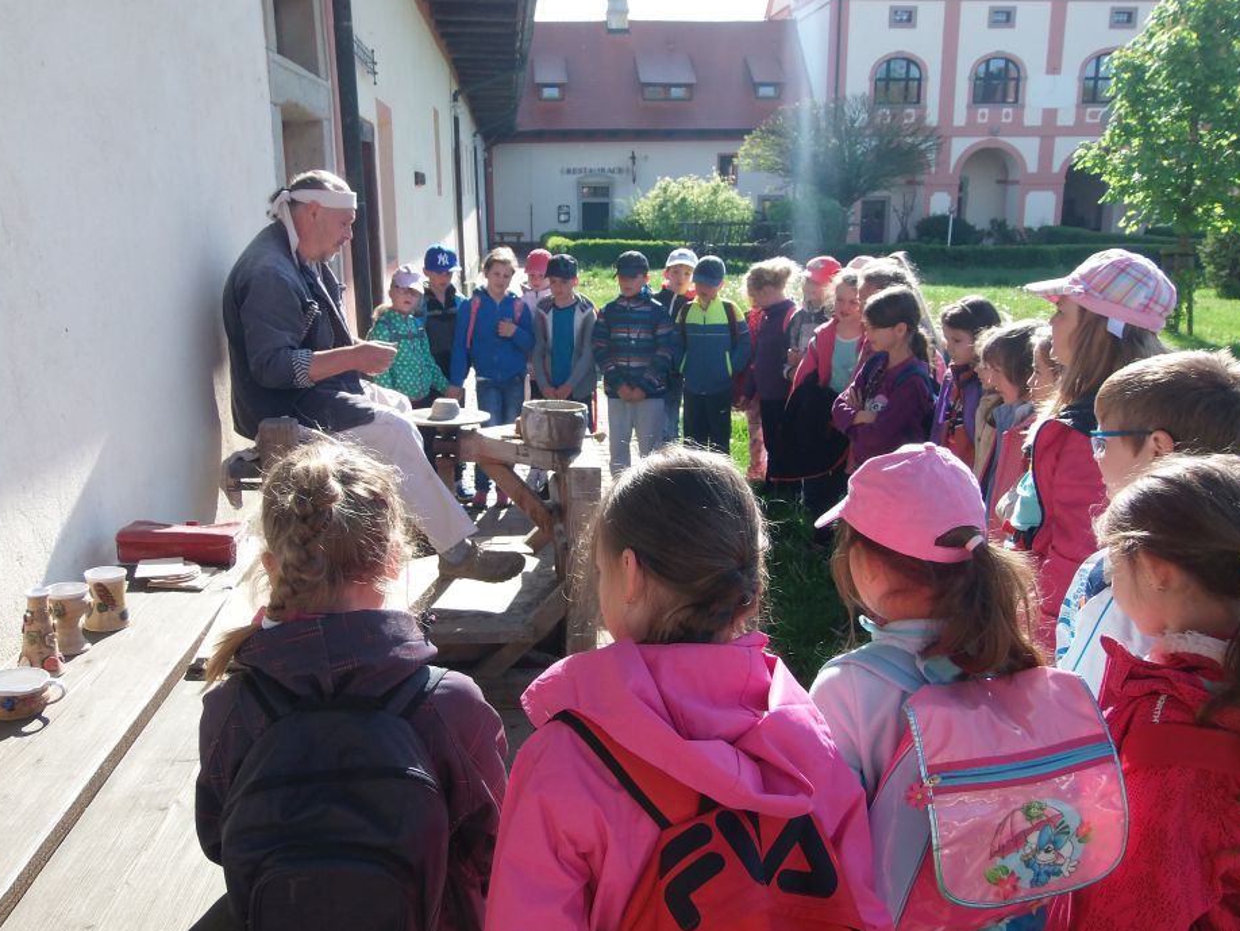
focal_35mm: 29
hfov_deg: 61.6
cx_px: 632
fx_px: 1039
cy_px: 486
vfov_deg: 48.2
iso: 100
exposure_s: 1/500
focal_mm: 4.66
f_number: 3.2
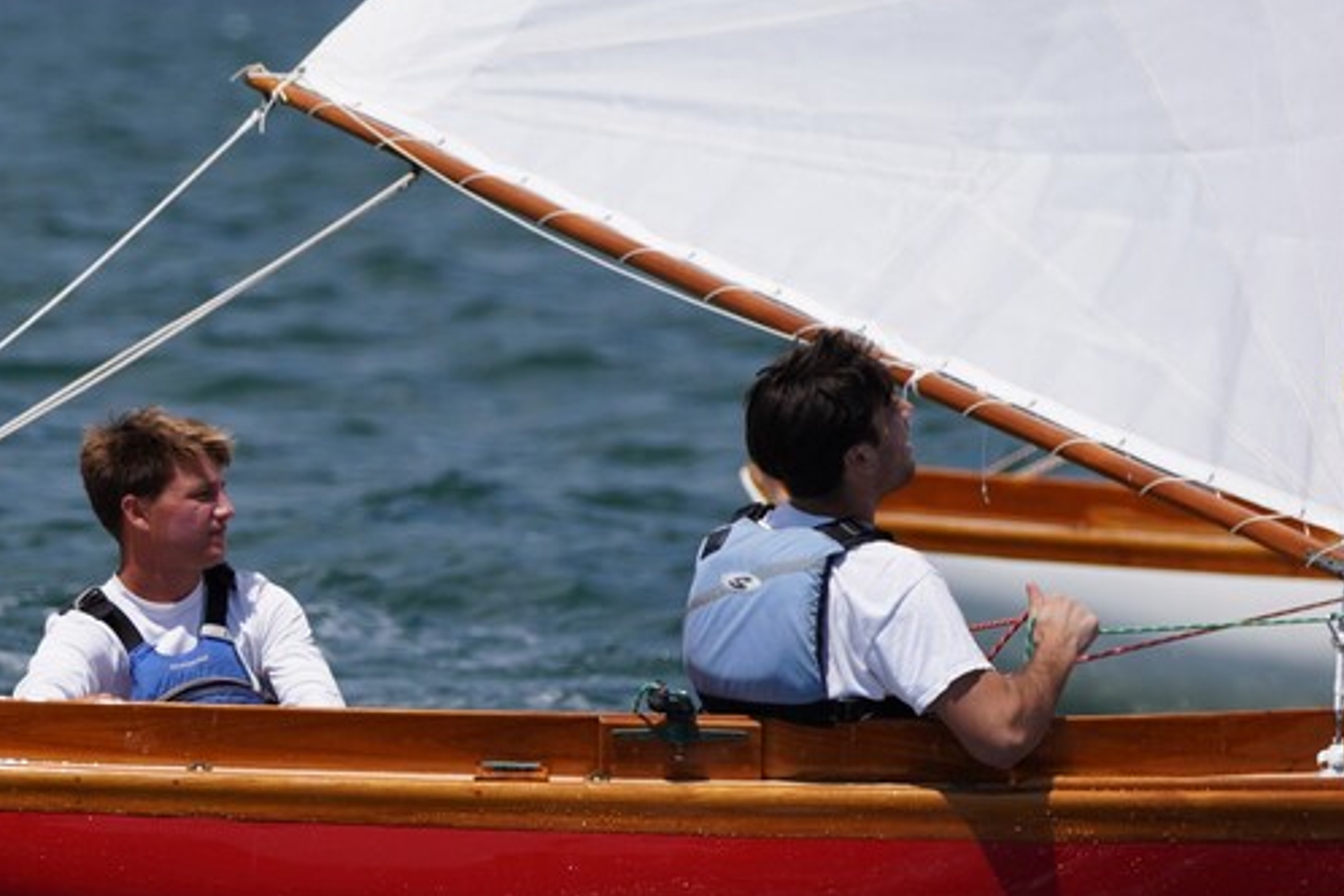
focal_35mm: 644
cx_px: 321
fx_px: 24033
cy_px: 430
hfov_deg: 3.2
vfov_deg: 2.1
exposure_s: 1/1600
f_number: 5.6
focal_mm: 267
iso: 160
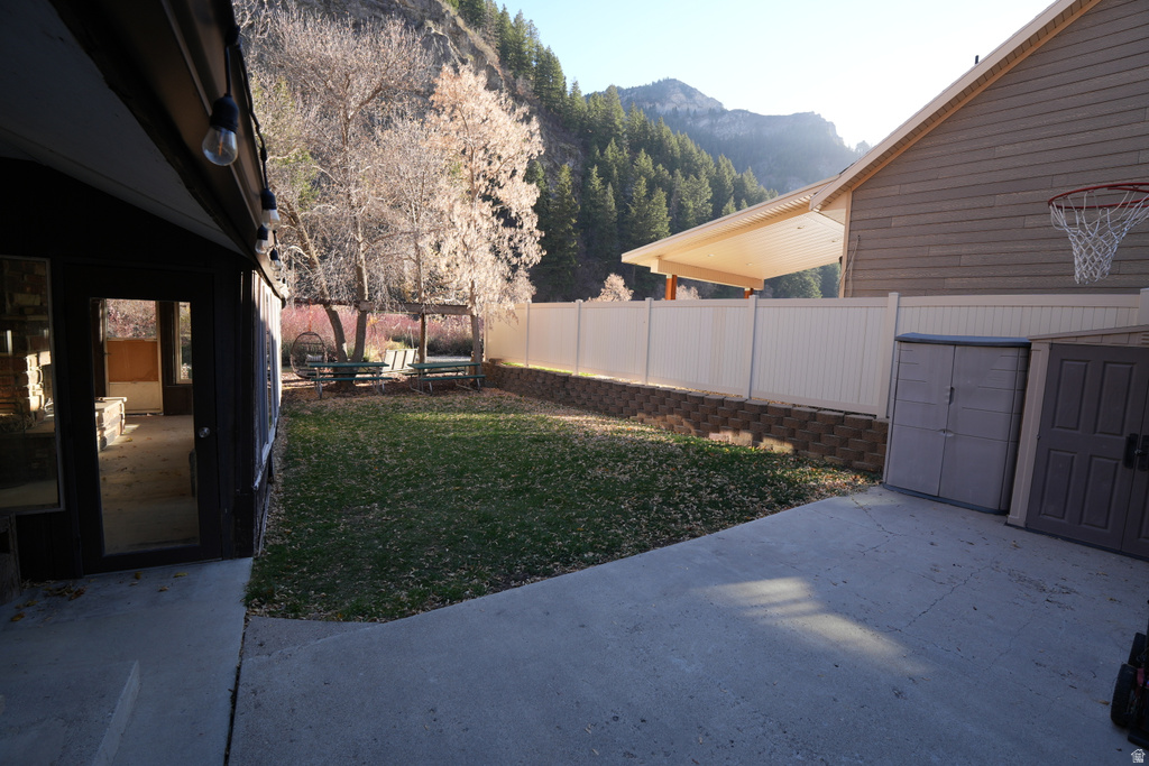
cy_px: 383
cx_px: 574
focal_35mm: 15
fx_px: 479
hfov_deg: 100.4
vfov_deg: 77.3
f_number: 5
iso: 100
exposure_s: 1/100
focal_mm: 10
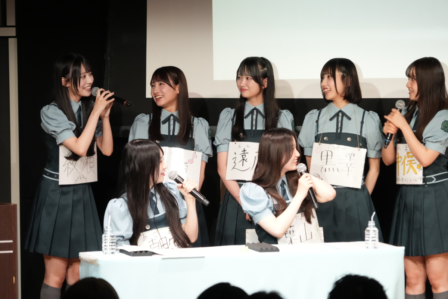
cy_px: 150
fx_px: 2501
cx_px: 224
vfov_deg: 6.8
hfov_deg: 10.2
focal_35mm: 201
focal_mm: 201
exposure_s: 1/250
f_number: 6.3
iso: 5000
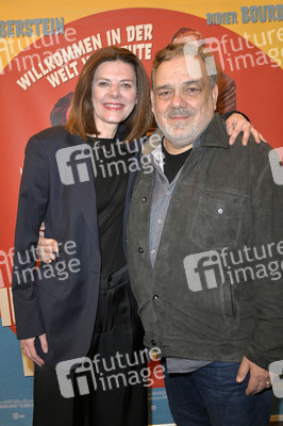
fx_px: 413
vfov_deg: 54.5
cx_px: 142
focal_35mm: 35
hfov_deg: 37.8
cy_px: 213
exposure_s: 1/125
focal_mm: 35
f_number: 5
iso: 2000
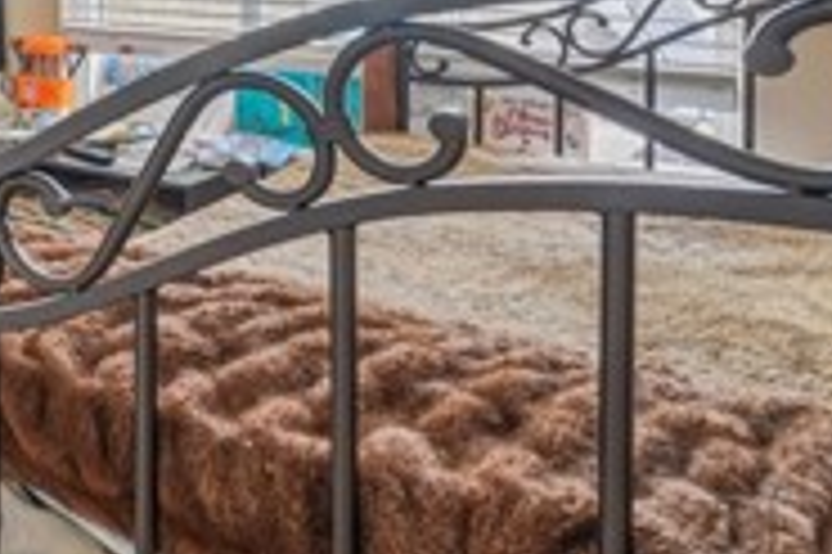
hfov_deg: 31.7
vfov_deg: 27.1
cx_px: -288
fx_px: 1039
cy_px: -68
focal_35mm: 45
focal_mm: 13
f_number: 10
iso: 400
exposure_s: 1/6
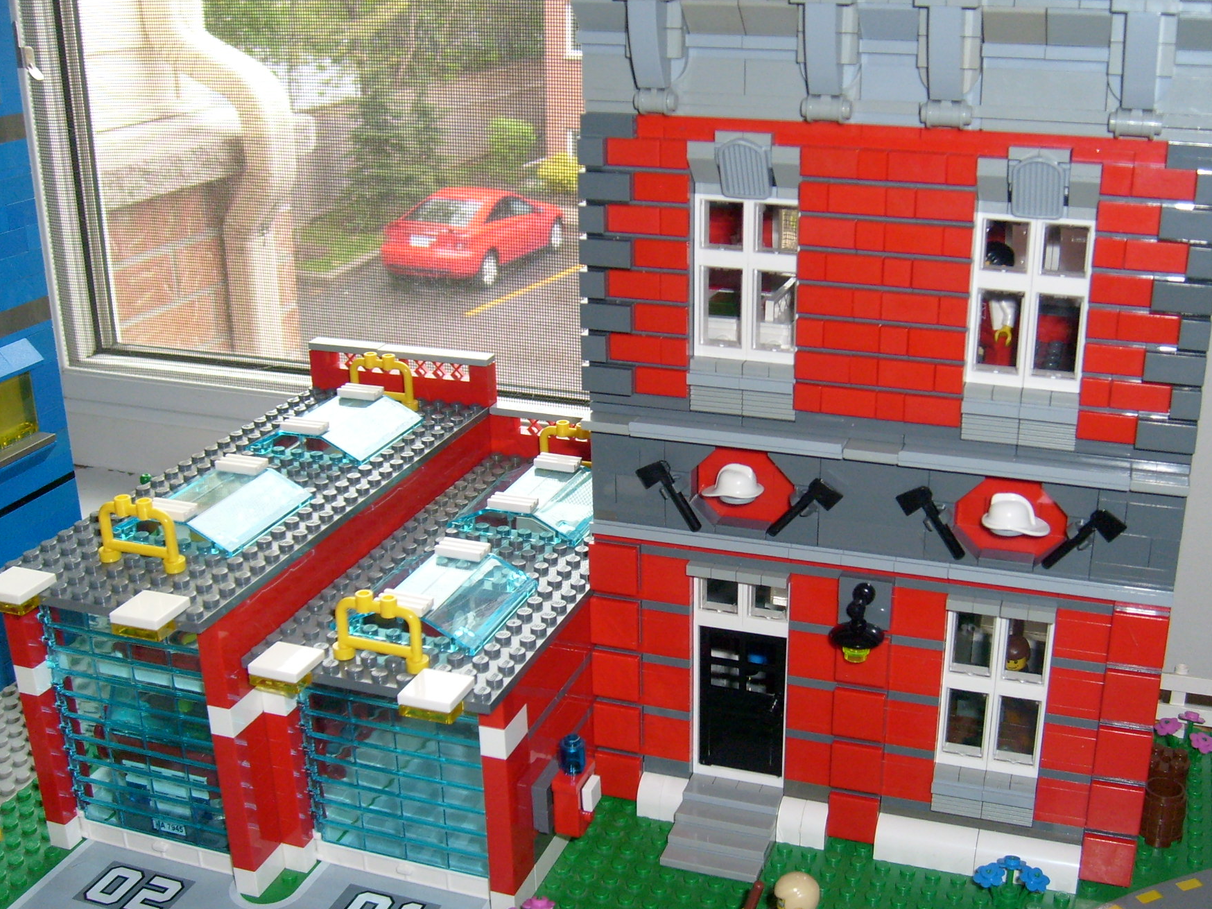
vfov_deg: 35.1
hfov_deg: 45.7
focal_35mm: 41
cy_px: 464
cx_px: 675
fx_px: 1436
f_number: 2.8
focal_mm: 5.8
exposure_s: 1/45
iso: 100
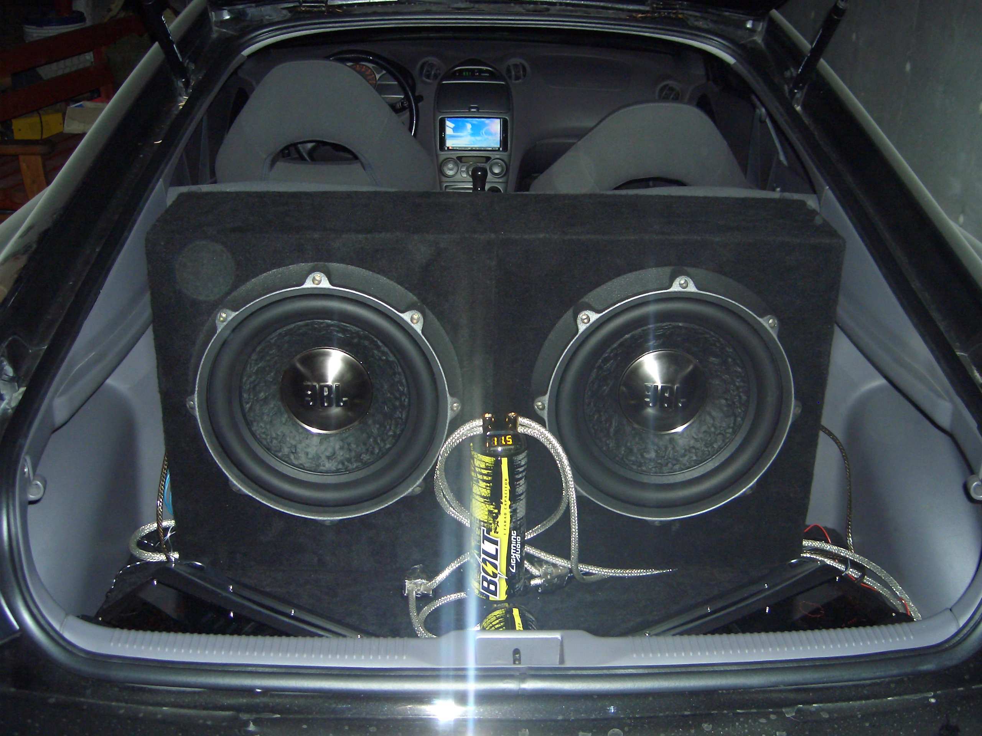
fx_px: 1106
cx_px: 491
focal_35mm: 39
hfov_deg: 47.9
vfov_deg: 36.8
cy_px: 368
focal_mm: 8
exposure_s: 1/60
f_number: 2.8
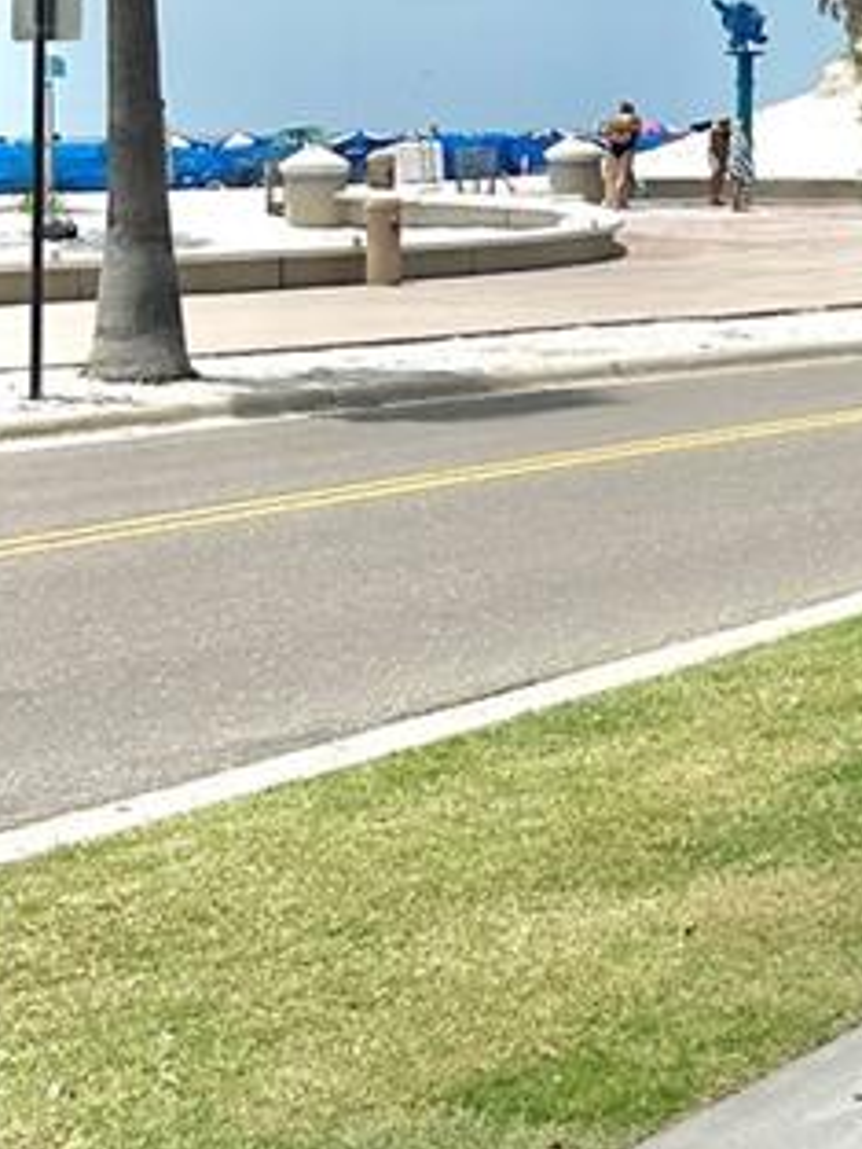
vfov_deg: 20.9
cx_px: 1489
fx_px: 3053
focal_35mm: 92
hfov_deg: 14.4
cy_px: 128
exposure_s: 1/10753
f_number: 1.78
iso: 80
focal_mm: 6.86
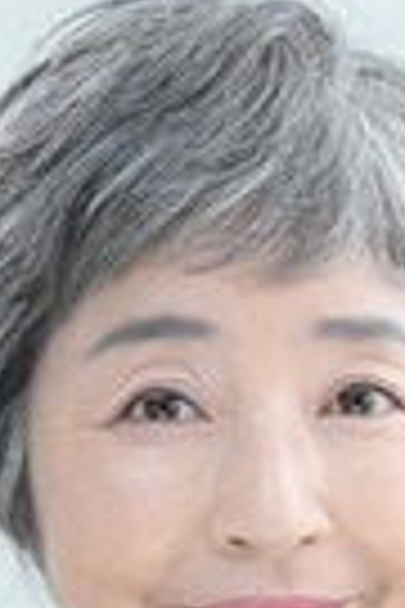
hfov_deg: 4.3
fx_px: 5349
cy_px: 811
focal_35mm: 317
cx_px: 272
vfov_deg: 6.4
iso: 100
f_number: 5.6
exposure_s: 1/160
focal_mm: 68
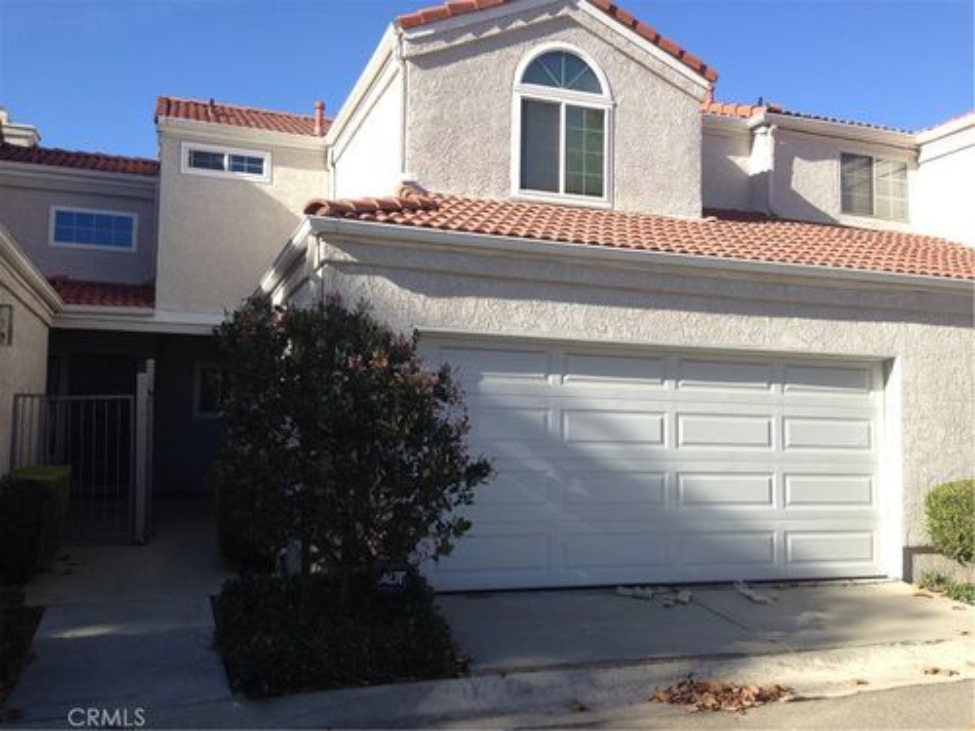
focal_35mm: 33
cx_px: 488
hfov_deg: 55.4
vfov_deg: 42.9
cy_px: 366
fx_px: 929
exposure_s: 1/797
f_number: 2.4
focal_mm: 4.12
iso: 50
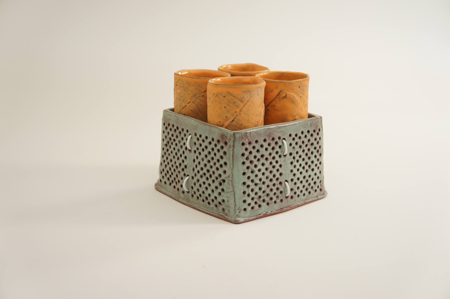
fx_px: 637
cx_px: 225
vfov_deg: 26.5
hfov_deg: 38.9
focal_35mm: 51
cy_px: 150
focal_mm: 34
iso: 200
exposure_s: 1/50
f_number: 5
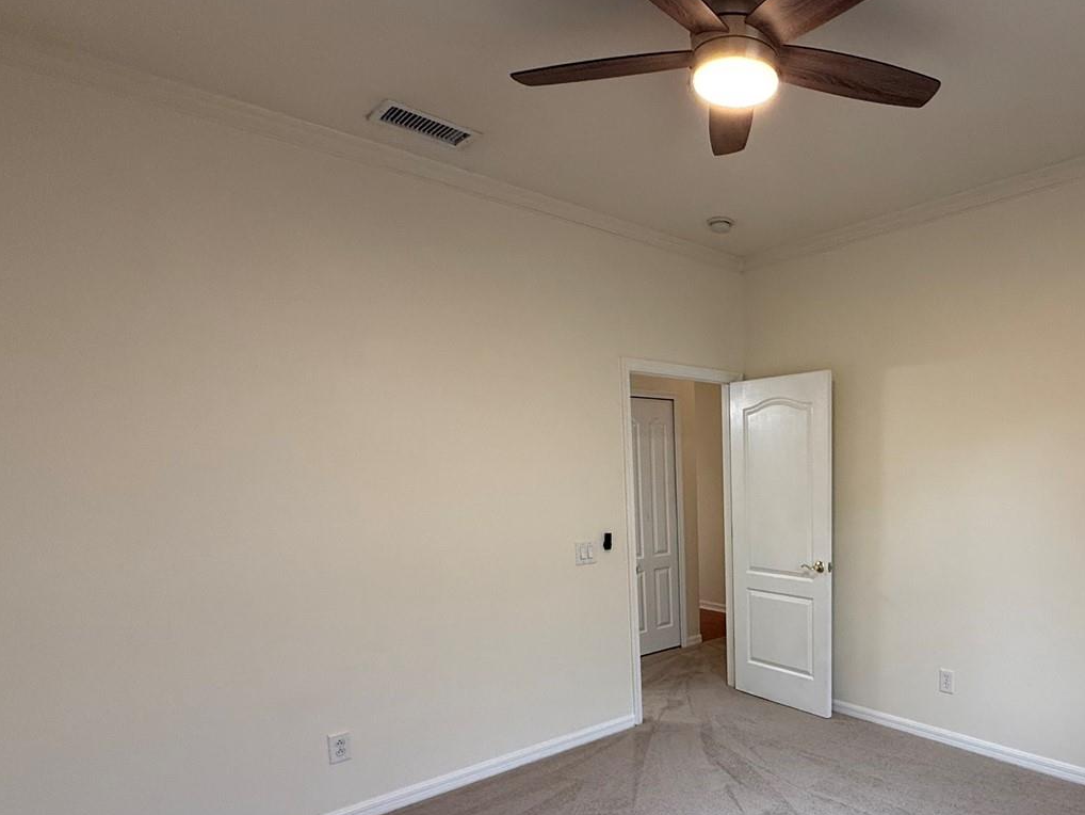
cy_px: 561
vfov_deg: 59.3
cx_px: 780
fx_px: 690
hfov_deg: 72.4
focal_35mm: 22
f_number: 2.2
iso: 250
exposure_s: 1/120
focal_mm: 2.22
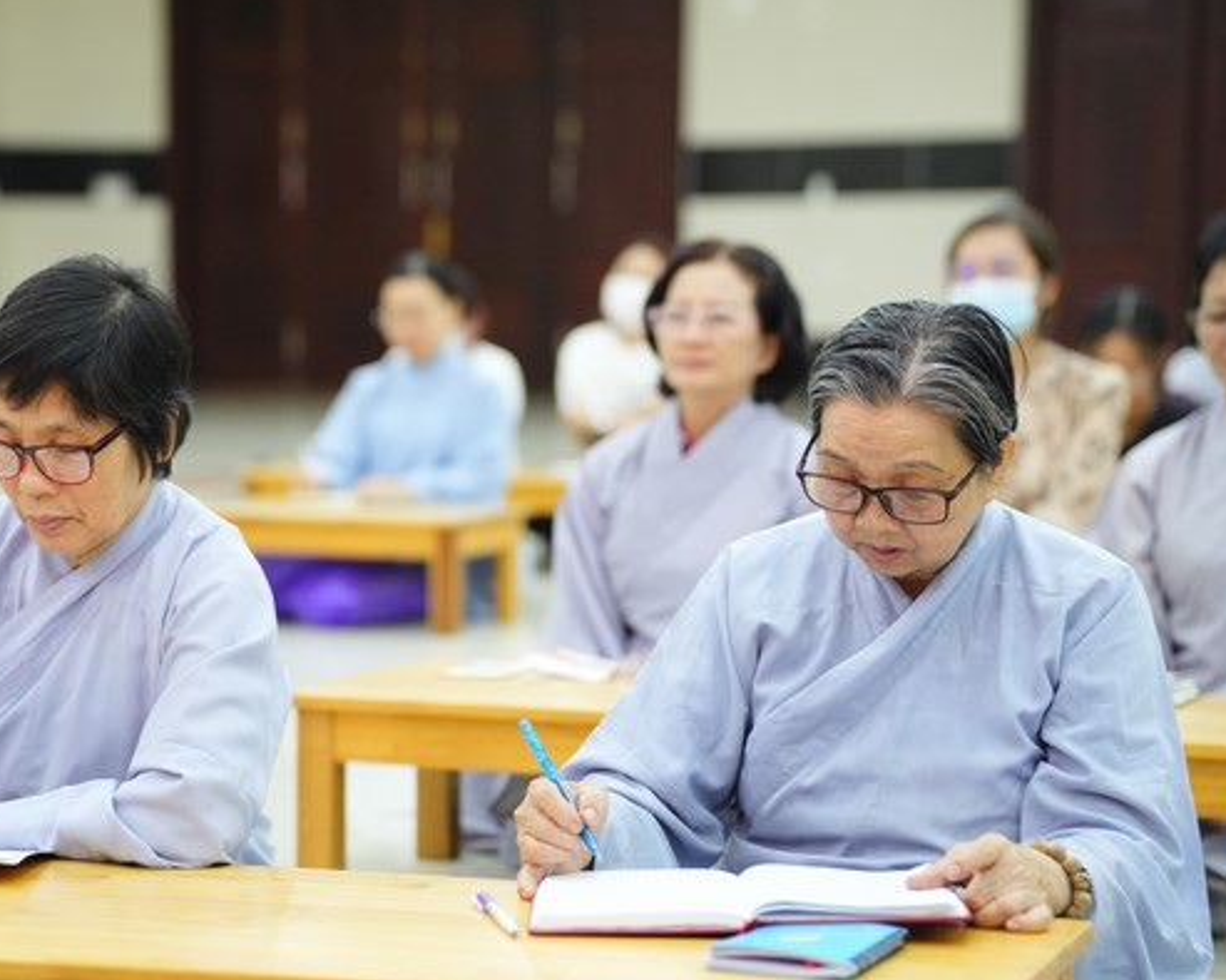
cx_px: 450
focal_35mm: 104
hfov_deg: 18.4
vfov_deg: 14.8
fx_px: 3772
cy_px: 526
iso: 5000
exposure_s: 1/250
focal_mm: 84
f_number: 2.8
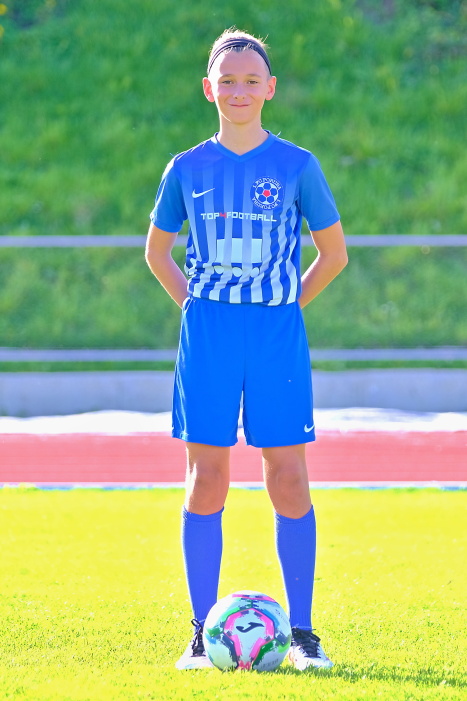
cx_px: 234
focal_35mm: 173
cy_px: 350
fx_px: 3368
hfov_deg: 7.9
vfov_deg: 11.9
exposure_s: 1/500
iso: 320
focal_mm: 115
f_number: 2.8
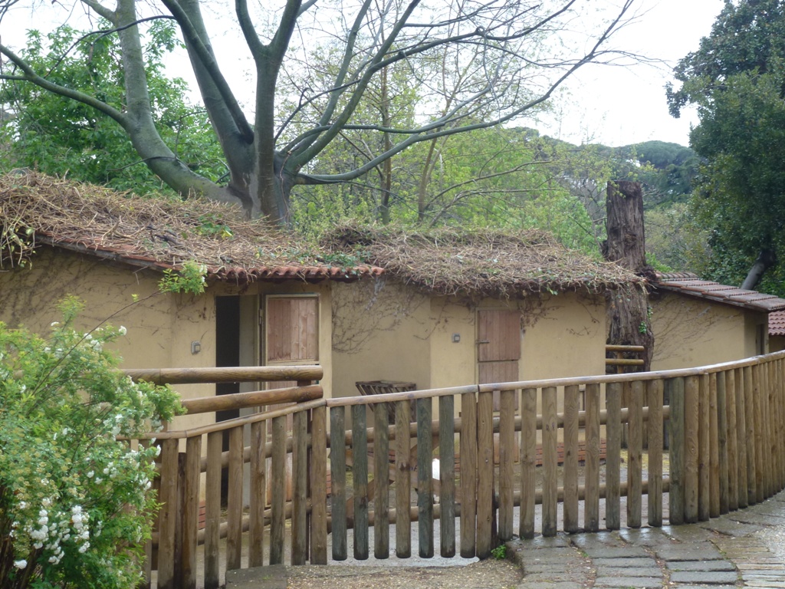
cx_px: 392
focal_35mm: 65
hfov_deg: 29.8
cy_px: 294
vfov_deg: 22.6
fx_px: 1474
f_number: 4.6
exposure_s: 1/80
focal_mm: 11.7
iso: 125
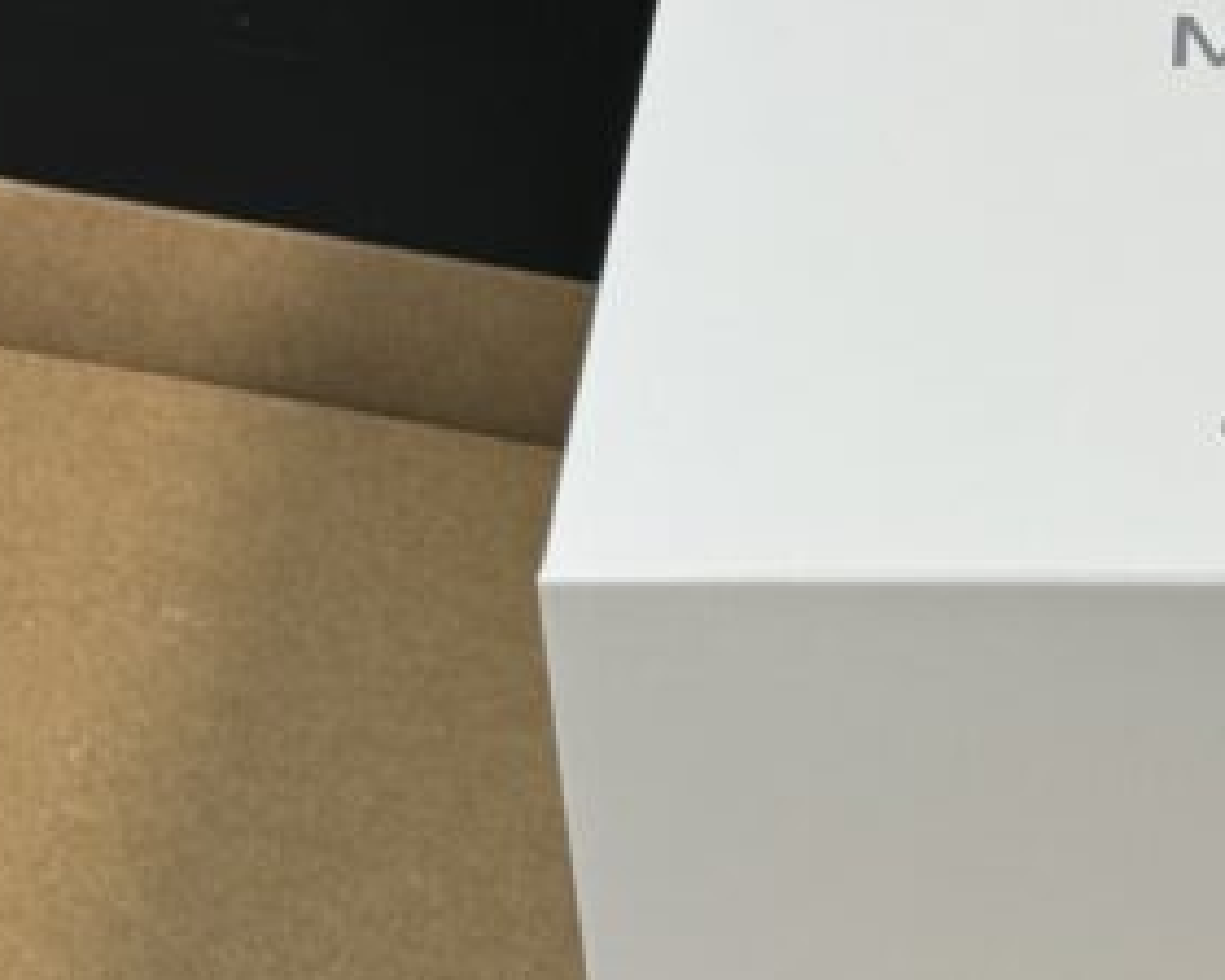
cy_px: 499
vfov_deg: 11.5
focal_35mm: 134
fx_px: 4858
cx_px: 1264
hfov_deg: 14.1
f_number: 1.78
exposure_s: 1/50
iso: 50
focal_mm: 6.76
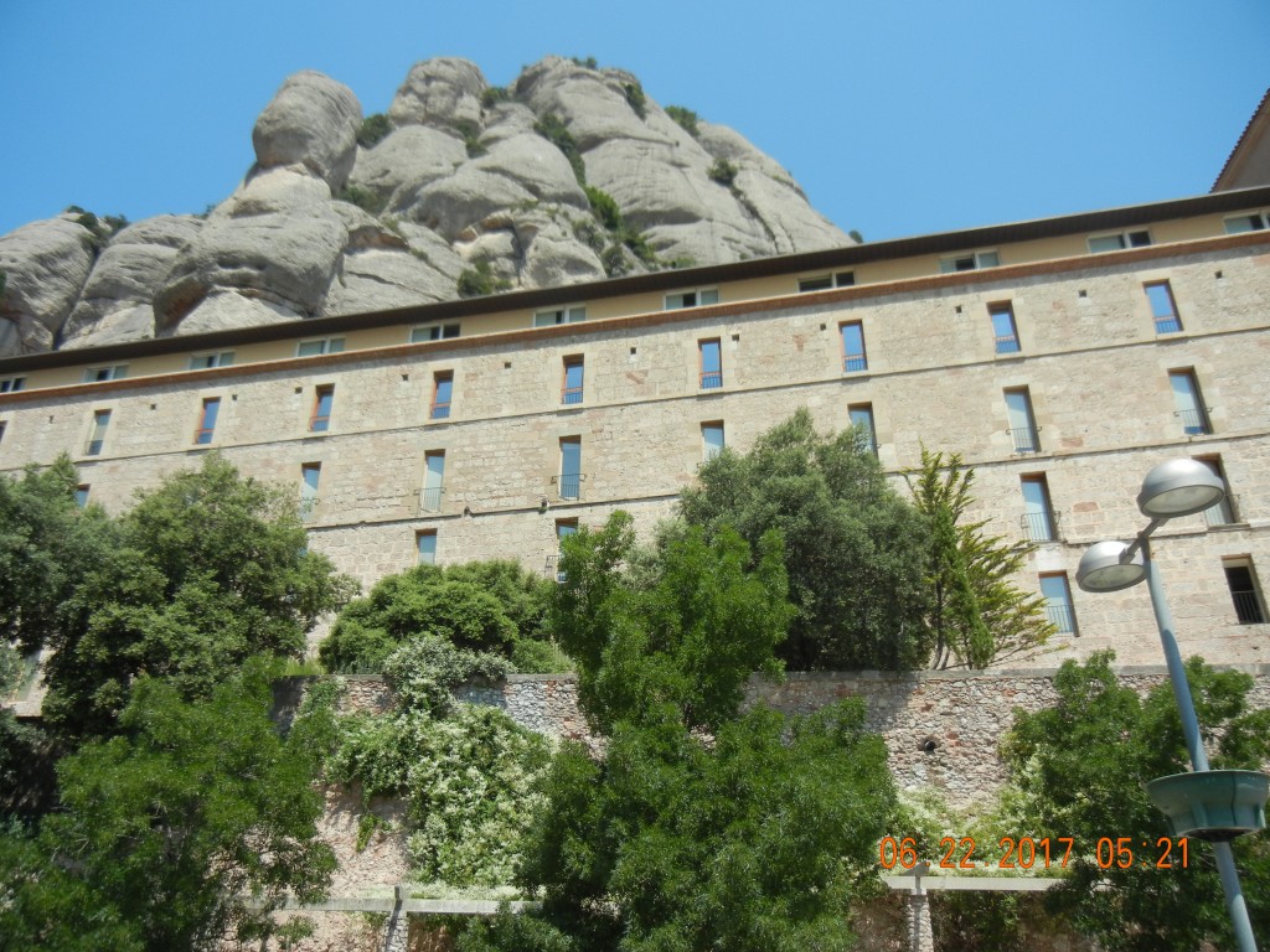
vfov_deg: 46.8
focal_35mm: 30
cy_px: 476
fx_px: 1101
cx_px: 635
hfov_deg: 60.0
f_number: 7
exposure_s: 1/305
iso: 160
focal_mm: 5.4
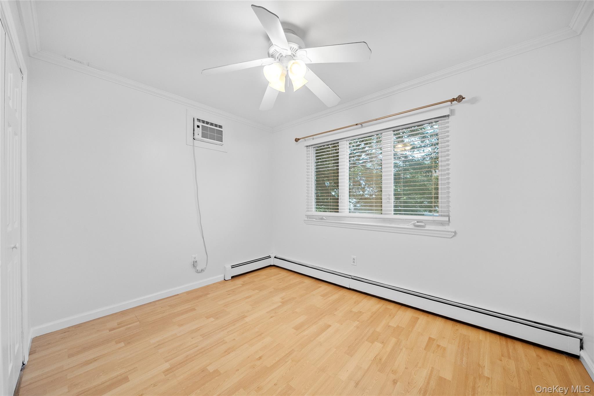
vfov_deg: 85.4
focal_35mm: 13
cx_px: 297
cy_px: 198
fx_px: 214
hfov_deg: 108.3
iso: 640
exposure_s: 1/5
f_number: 9
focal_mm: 13
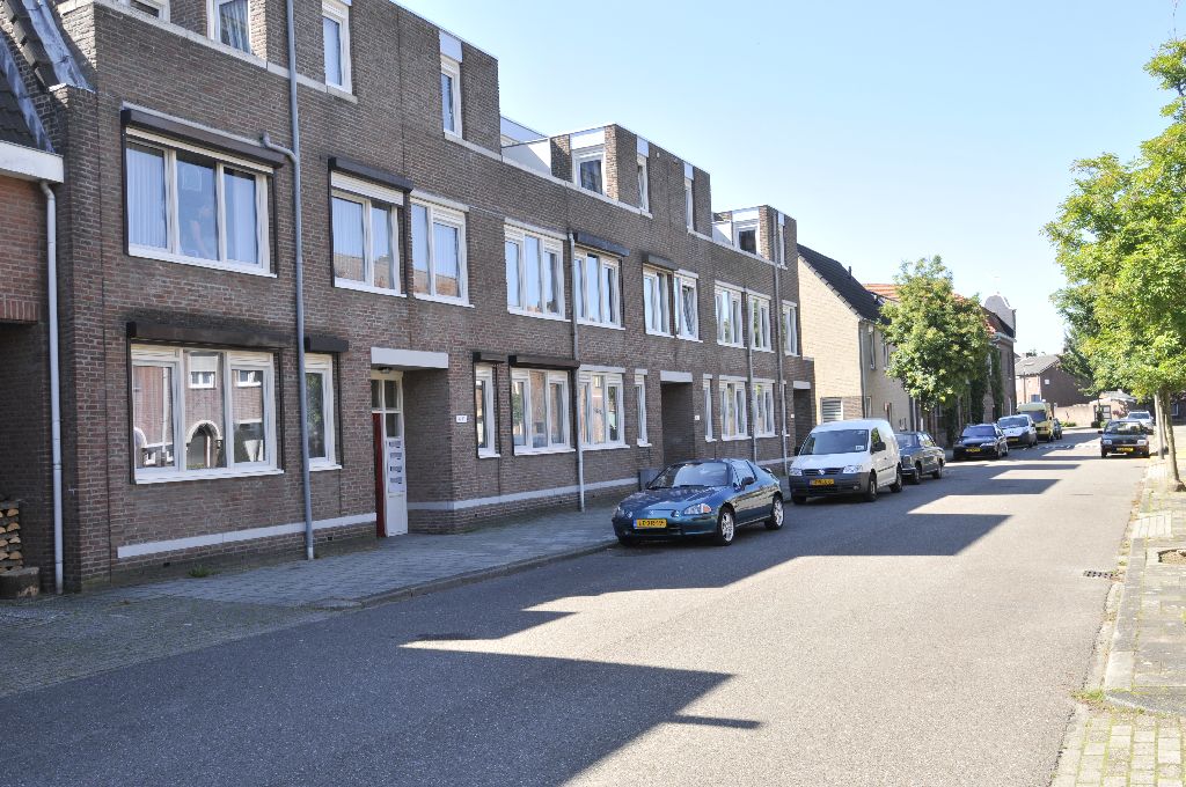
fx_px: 987
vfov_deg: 43.5
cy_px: 394
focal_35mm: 30
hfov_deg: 62.0
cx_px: 593
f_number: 9
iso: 200
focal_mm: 20
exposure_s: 1/125
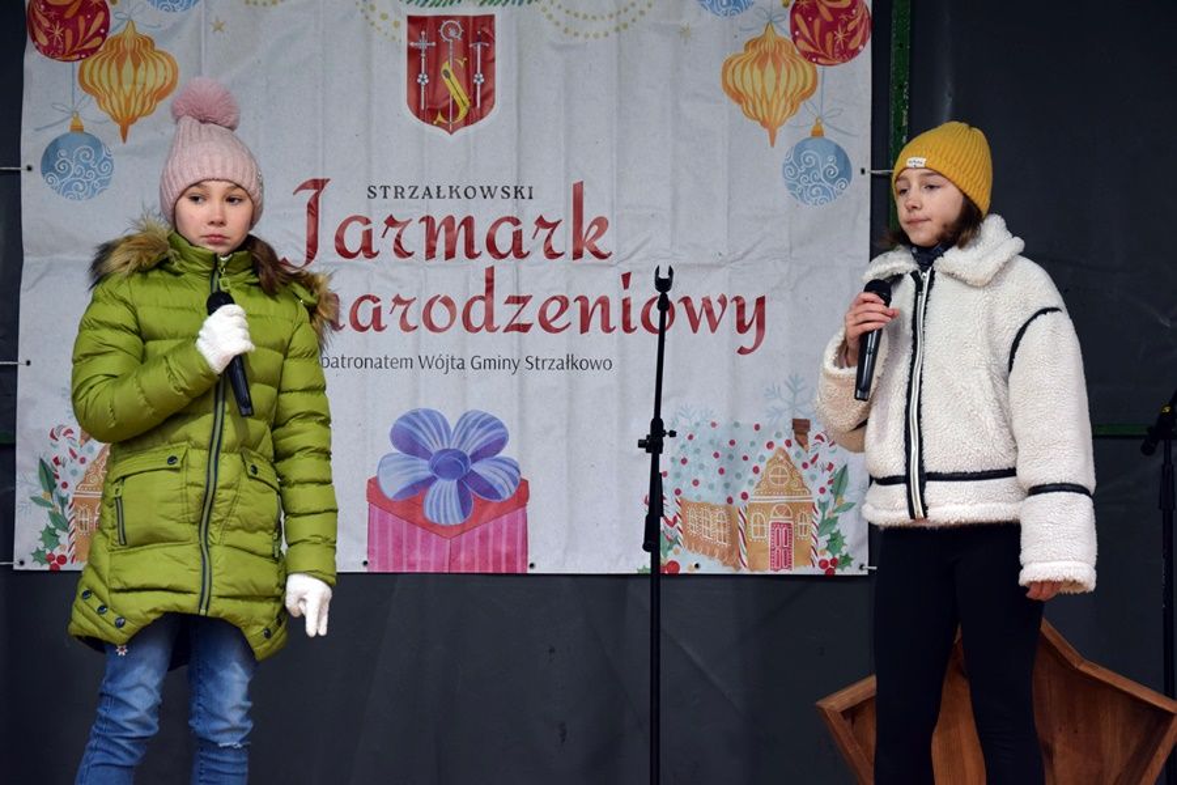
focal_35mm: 99
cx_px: 588
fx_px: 3236
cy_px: 392
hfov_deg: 20.6
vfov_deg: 13.8
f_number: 5.3
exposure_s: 1/100
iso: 450
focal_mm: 66
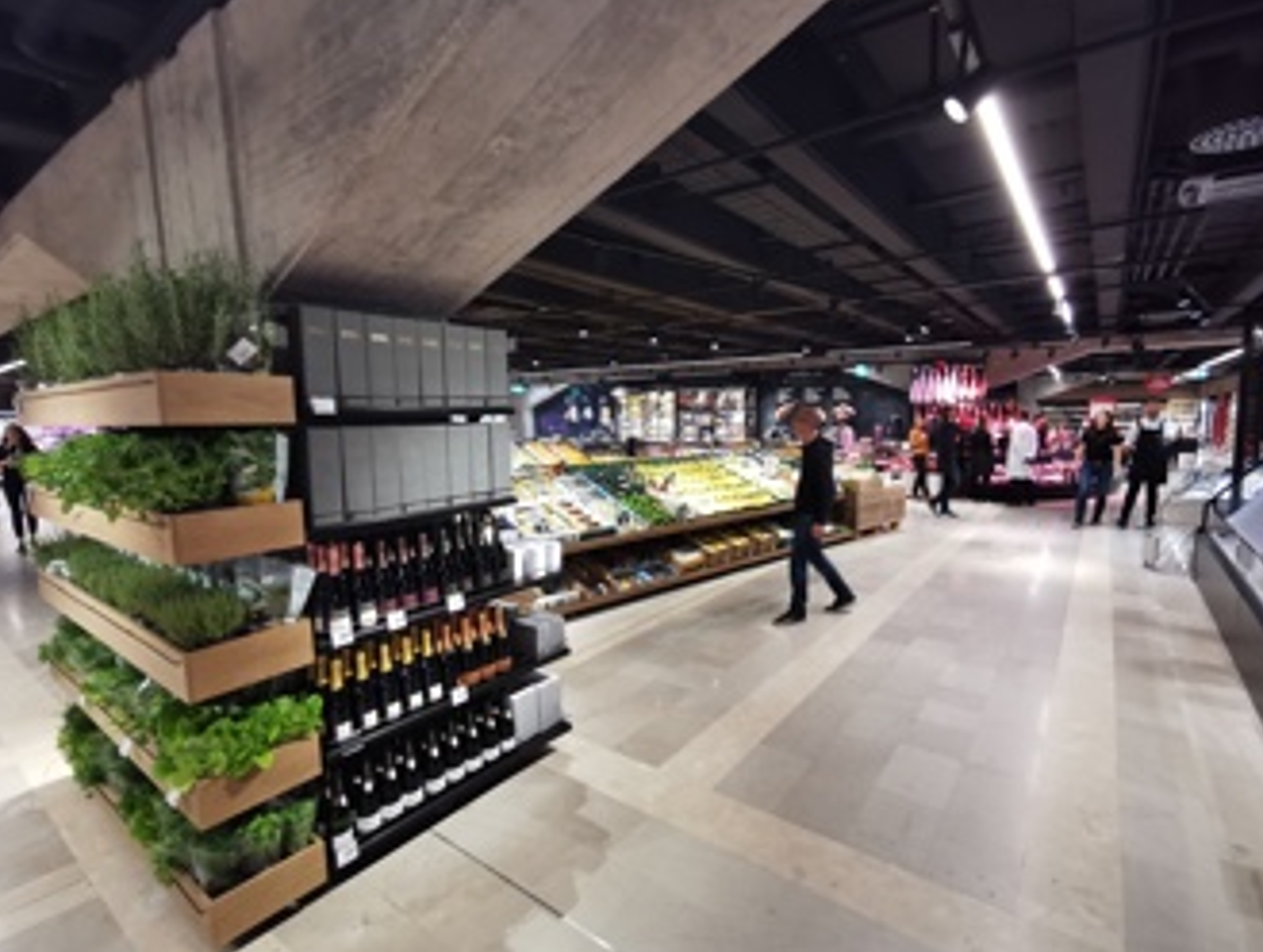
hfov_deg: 90.9
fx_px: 621
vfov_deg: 74.9
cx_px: 649
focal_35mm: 17
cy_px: 486
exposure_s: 1/33.3
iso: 160
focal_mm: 2.35
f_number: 2.2
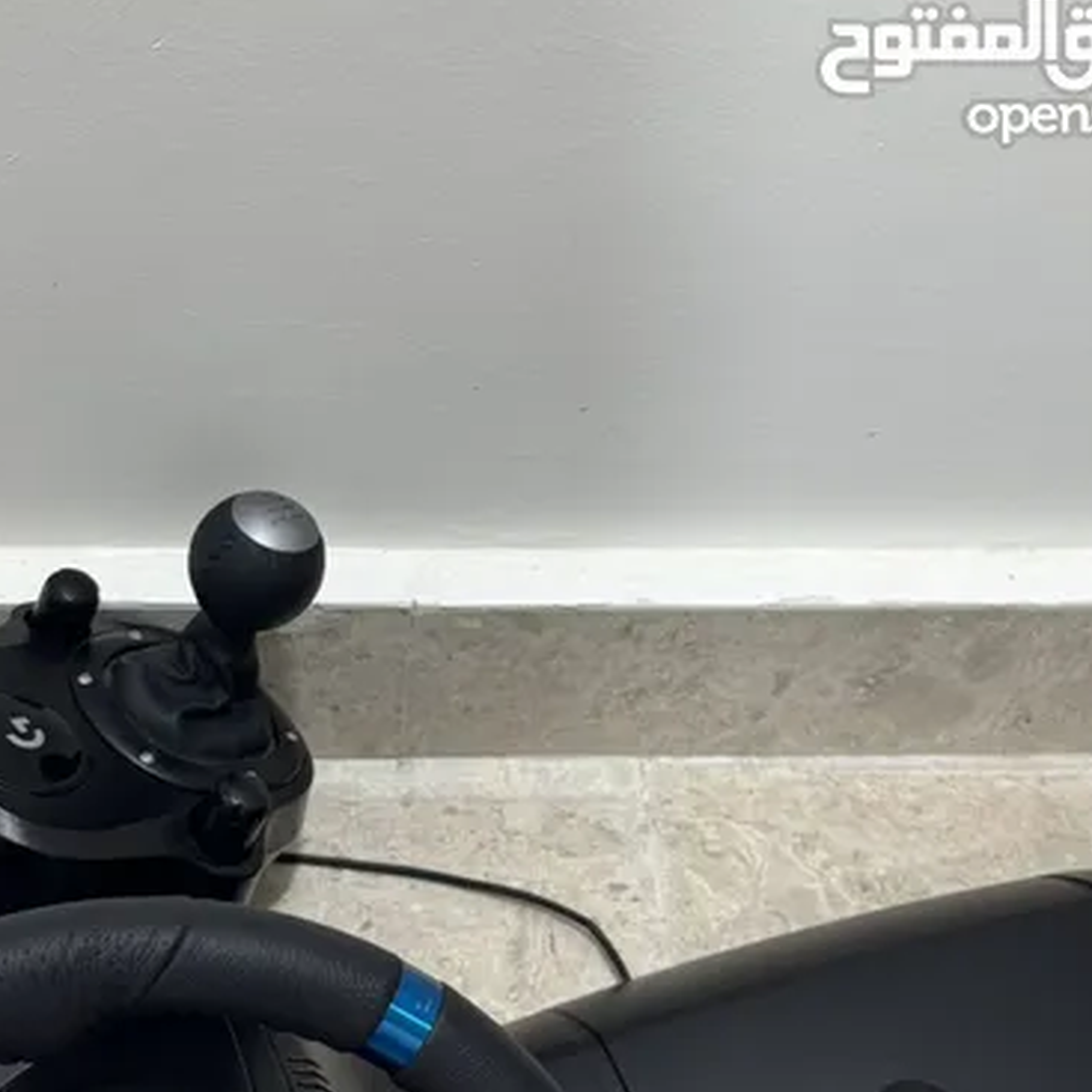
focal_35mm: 37
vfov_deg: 44.8
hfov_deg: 44.4
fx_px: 1321
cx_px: 375
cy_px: 640
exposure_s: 1/50
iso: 200
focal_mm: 6.76
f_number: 1.78
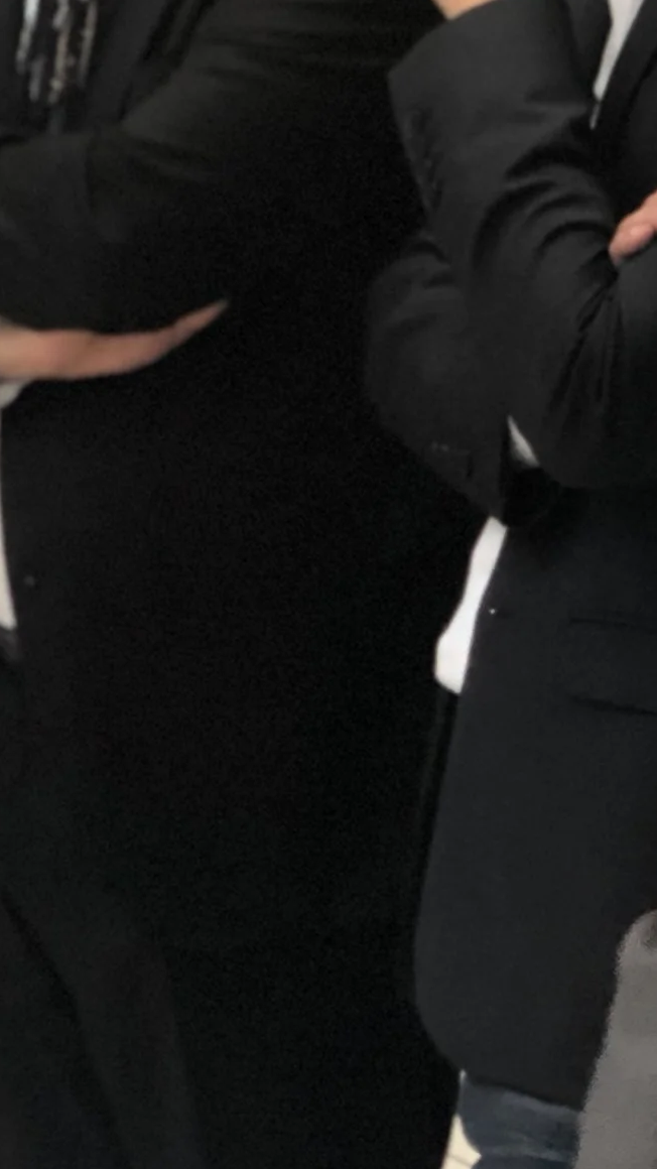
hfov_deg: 6.1
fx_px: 6105
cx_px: -86
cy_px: -339
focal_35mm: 197
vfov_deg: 10.7
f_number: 2.4
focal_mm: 6
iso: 80
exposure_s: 1/50
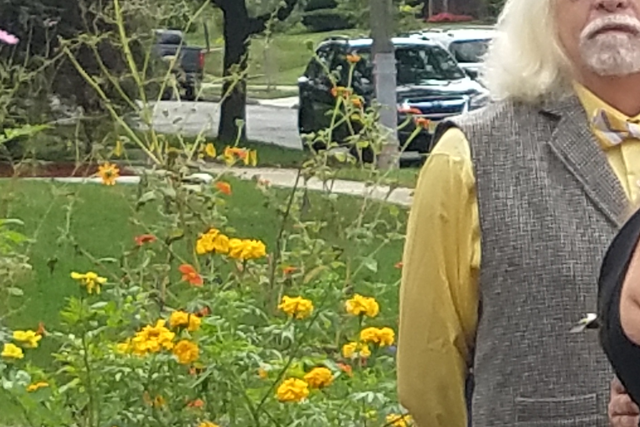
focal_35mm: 93
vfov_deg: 14.6
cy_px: 351
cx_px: 1036
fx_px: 1654
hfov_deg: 18.6
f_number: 1.7
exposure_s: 1/696
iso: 50
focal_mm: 4.2
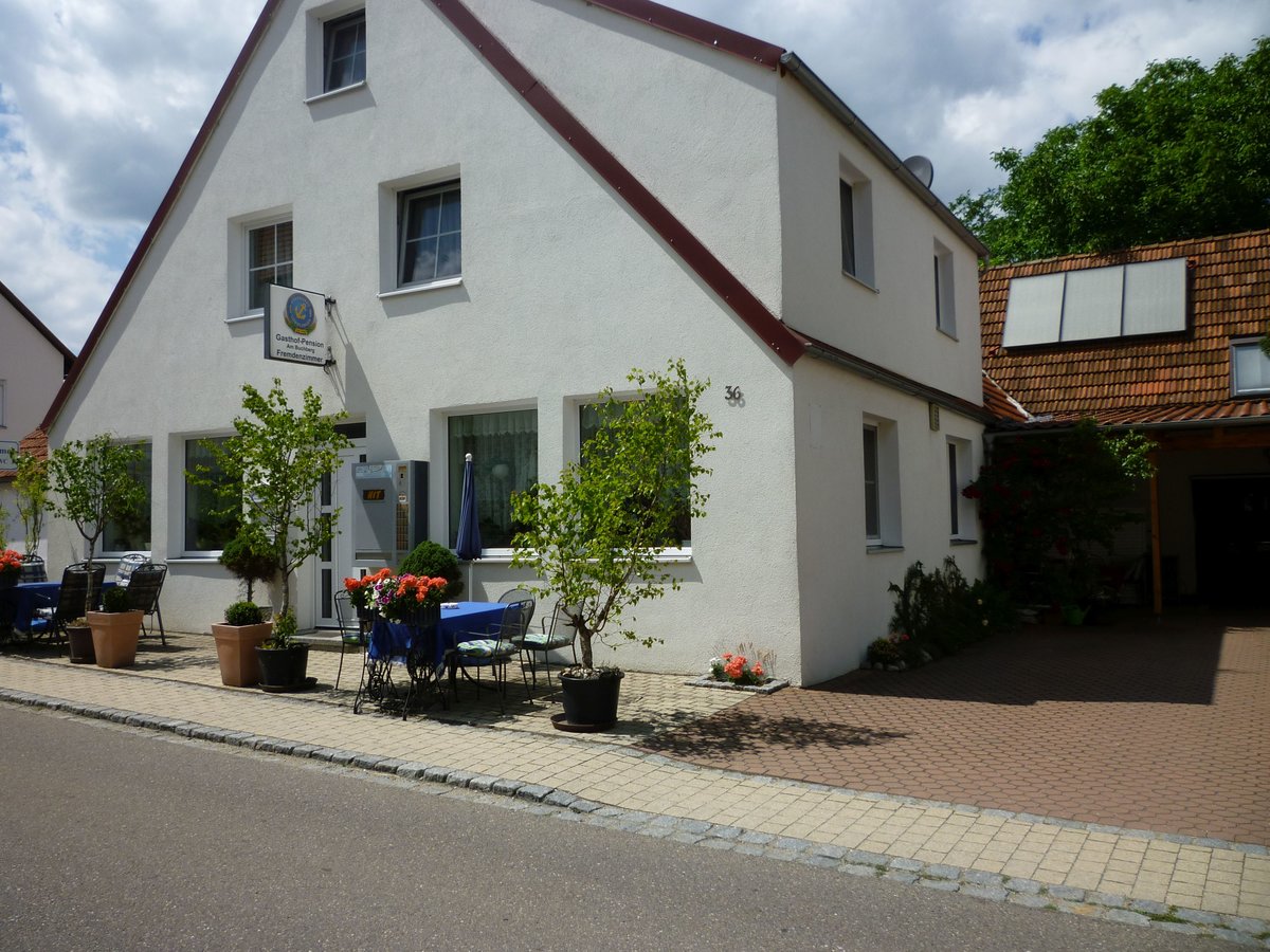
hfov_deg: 61.7
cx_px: 635
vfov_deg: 48.2
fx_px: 1064
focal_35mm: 29
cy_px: 476
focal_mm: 5.2
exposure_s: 1/800
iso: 80
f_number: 4
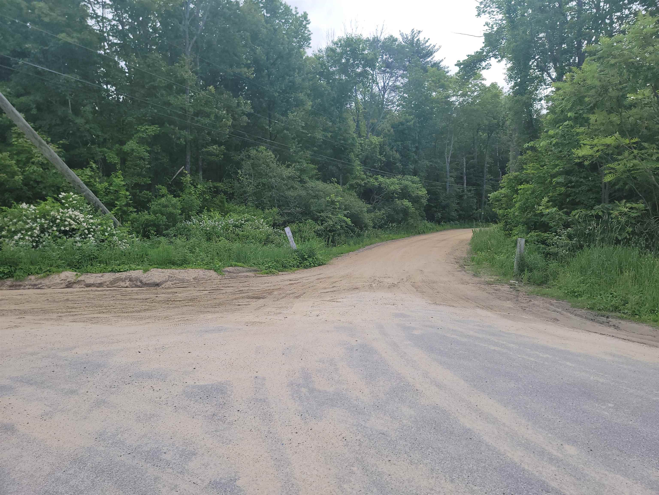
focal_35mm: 24
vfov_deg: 56.8
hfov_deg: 71.6
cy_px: 248
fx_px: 457
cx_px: 330
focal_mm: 6.7
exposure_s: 1/300
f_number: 1.8
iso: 16
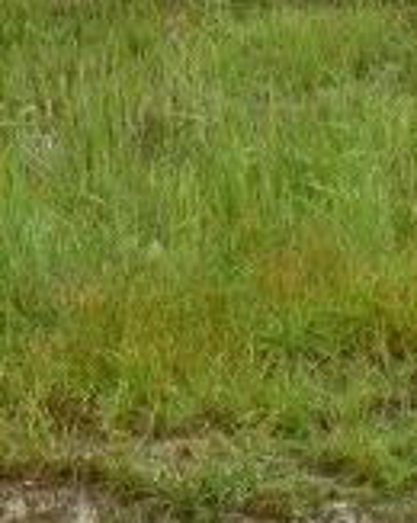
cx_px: 103
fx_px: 6940
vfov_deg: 4.3
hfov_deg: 3.4
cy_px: -6
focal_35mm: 449
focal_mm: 24
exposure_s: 1/125
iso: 50
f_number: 4.9
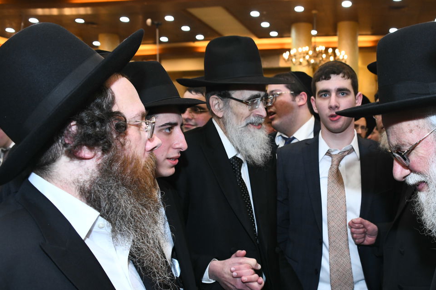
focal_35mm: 41
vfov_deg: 32.5
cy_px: 182
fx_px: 496
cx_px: 304
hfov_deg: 46.4
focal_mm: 28
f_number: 5.6
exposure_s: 1/200
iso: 1600
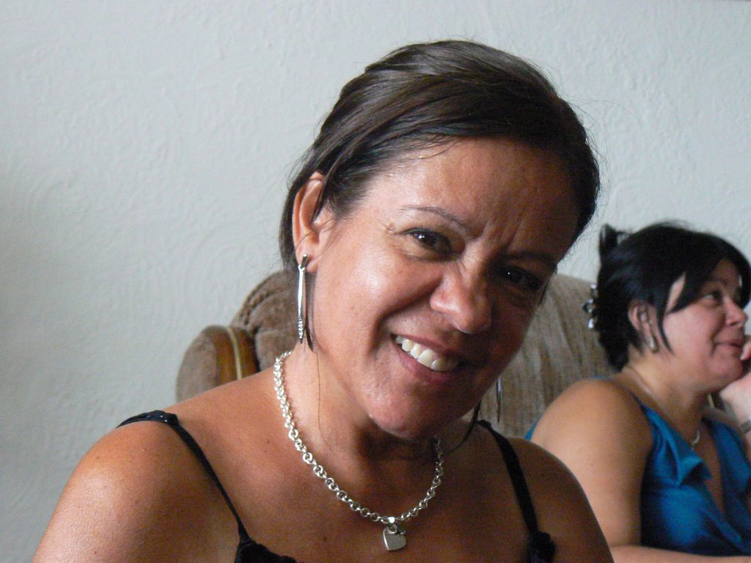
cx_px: 376
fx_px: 1866
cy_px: 282
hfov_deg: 22.8
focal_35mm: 86
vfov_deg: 17.2
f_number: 4.5
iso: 400
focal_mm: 14.3
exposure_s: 1/30
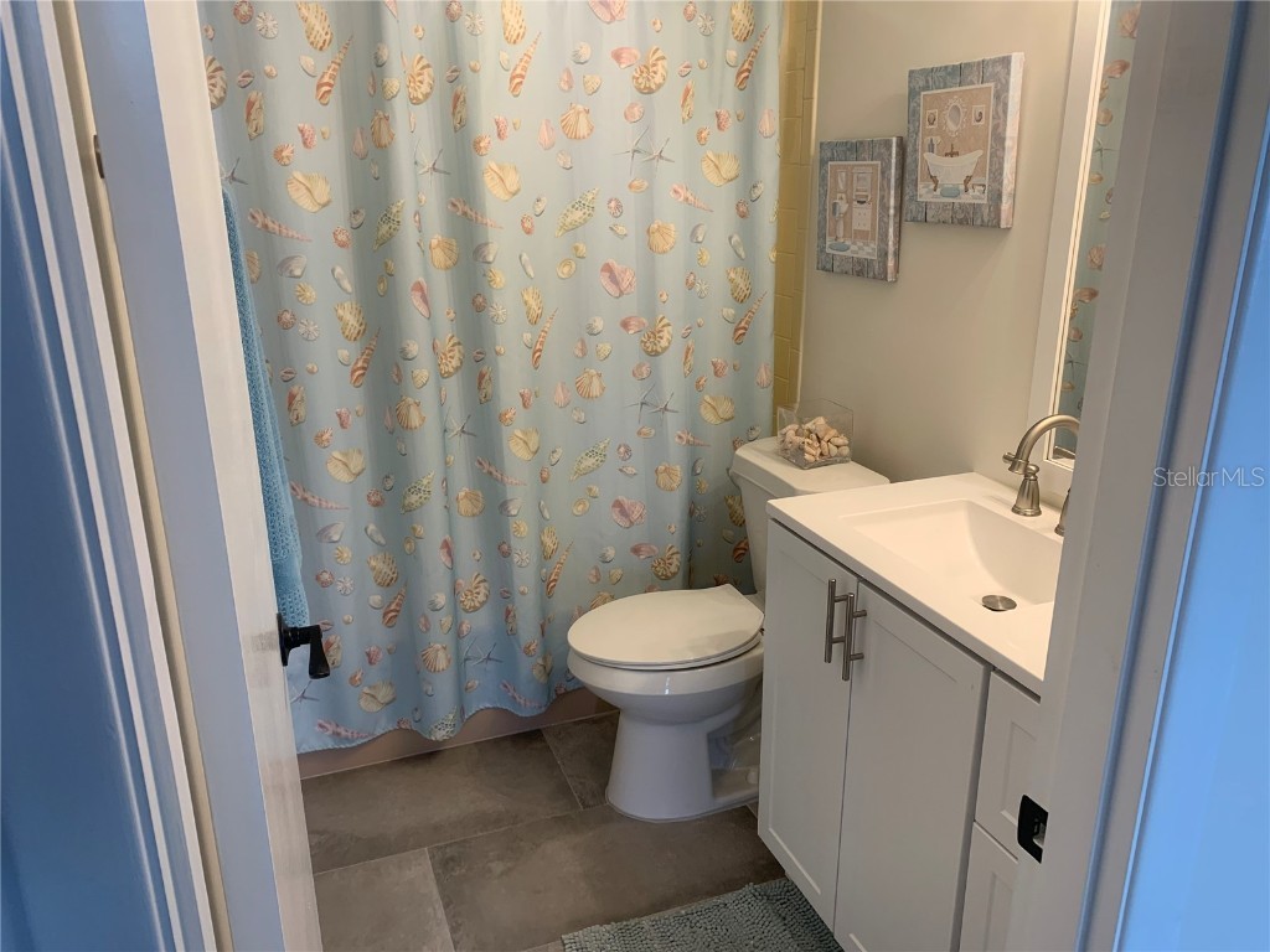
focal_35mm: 26
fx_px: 954
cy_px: 476
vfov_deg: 53.1
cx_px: 635
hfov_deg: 67.3
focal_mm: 4.25
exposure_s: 1/60
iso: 64
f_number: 1.8
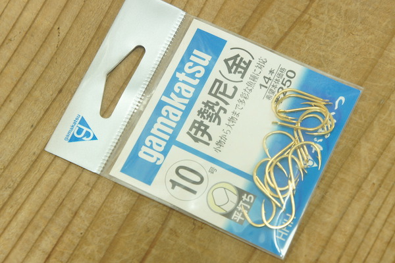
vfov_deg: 17.1
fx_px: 872
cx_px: 198
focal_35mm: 80
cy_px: 132
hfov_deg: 25.5
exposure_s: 1/10
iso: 400
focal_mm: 53
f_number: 6.3
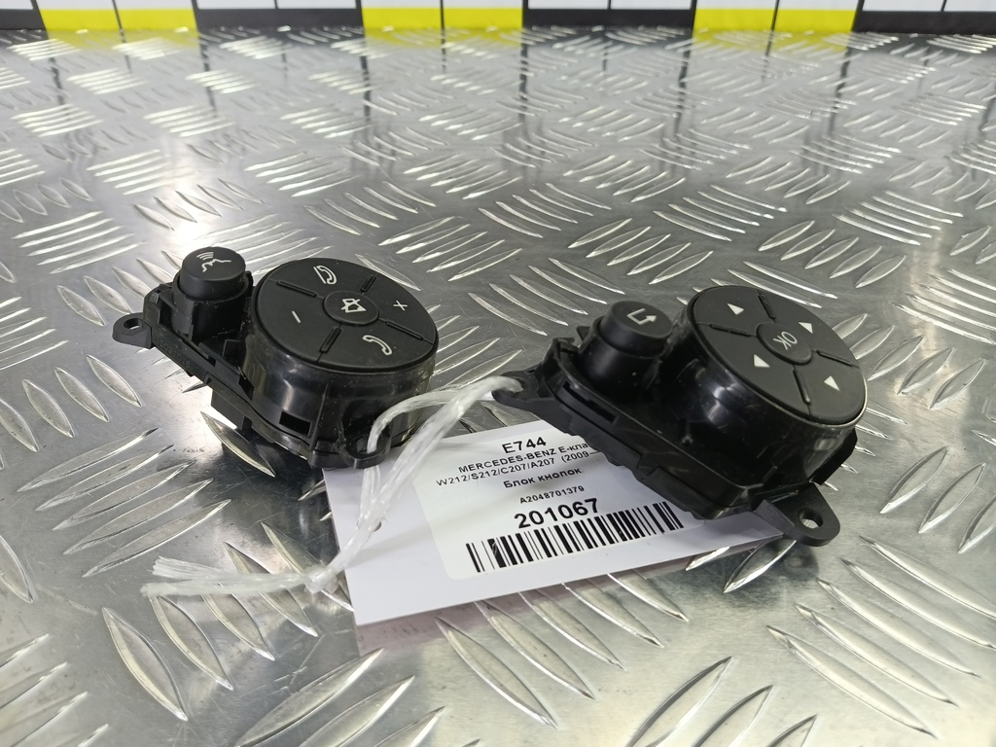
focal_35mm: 23
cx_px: 498
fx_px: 662
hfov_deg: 73.9
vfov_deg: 58.9
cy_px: 374
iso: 144
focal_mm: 4.11
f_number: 1.6
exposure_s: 1/50
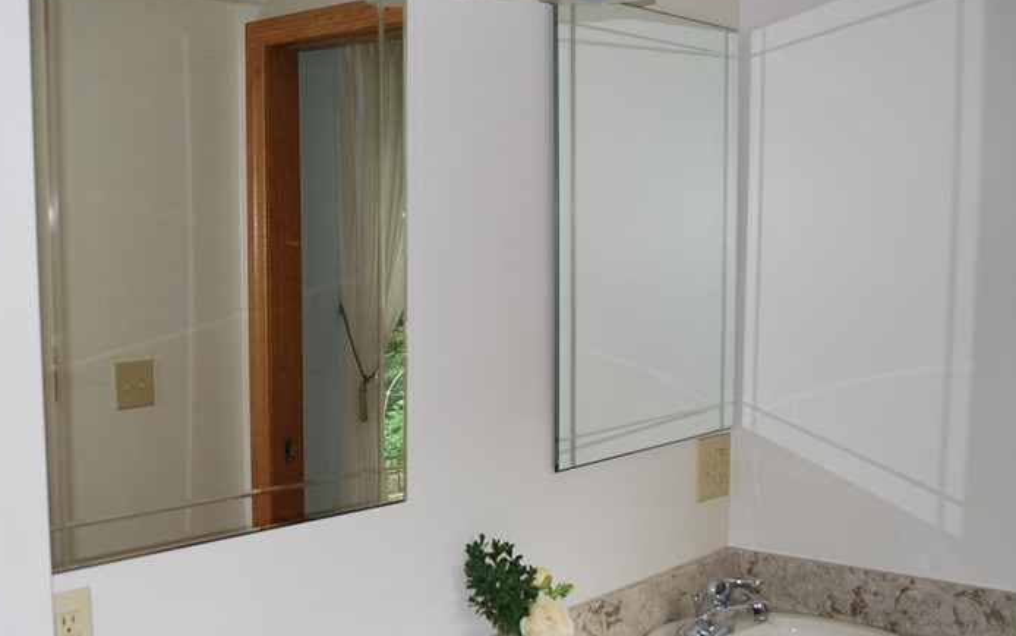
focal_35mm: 43
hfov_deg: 45.4
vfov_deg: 29.8
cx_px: 329
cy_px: 393
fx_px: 1191
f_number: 3.5
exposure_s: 1/60
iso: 200
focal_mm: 18
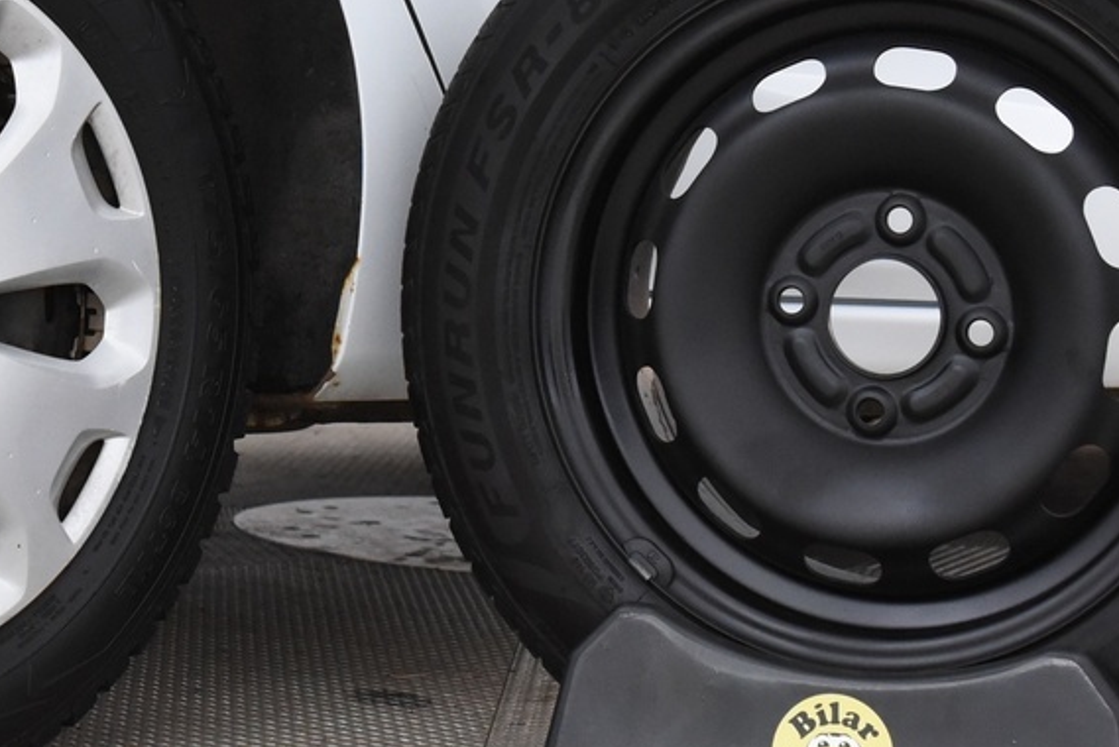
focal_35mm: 108
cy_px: 326
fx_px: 3359
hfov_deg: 18.9
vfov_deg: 12.7
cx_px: 374
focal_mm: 38
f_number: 5
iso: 4000
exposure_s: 1/80
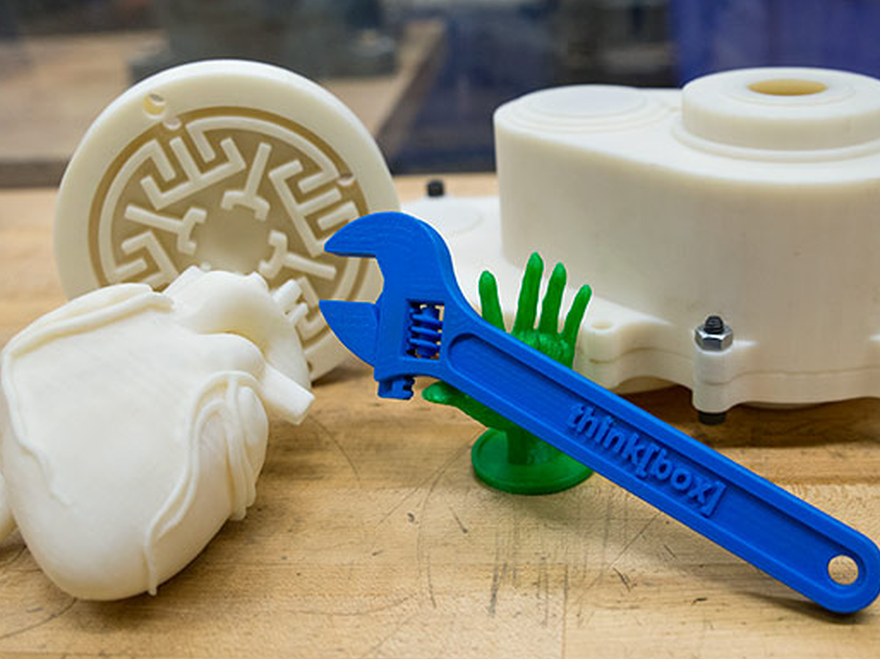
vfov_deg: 38.6
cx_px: 475
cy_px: 329
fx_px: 940
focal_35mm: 37
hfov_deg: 50.1
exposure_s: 1/180
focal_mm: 34
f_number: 4.8
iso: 1600
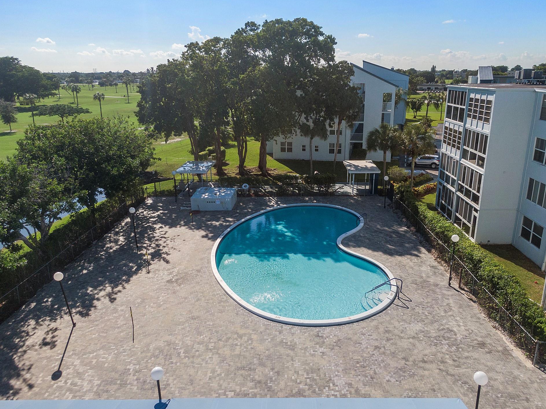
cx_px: 291
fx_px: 410
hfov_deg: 67.2
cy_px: 209
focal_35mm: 26
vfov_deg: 53.0
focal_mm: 4.39
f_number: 2.8
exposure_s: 1/2500
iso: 100
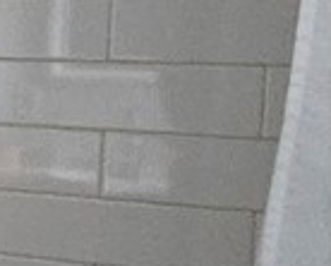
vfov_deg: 16.4
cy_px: 146
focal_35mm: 94
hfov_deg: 16.4
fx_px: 923
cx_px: -300
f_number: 2.2
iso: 640
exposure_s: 1/30
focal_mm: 1.7
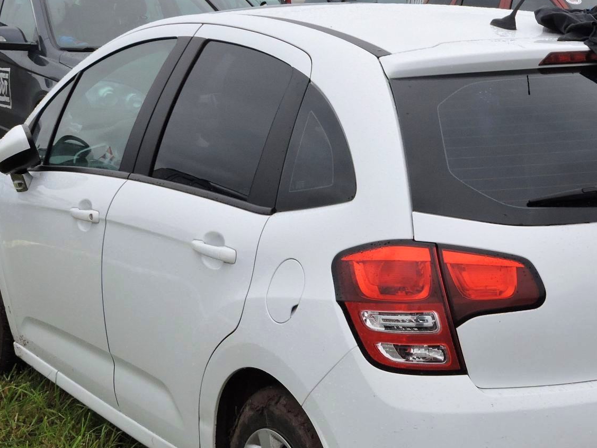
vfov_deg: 20.7
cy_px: 265
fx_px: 1224
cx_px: 399
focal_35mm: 71
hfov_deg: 27.2
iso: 100
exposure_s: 1/60
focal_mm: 7.2
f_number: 3.8
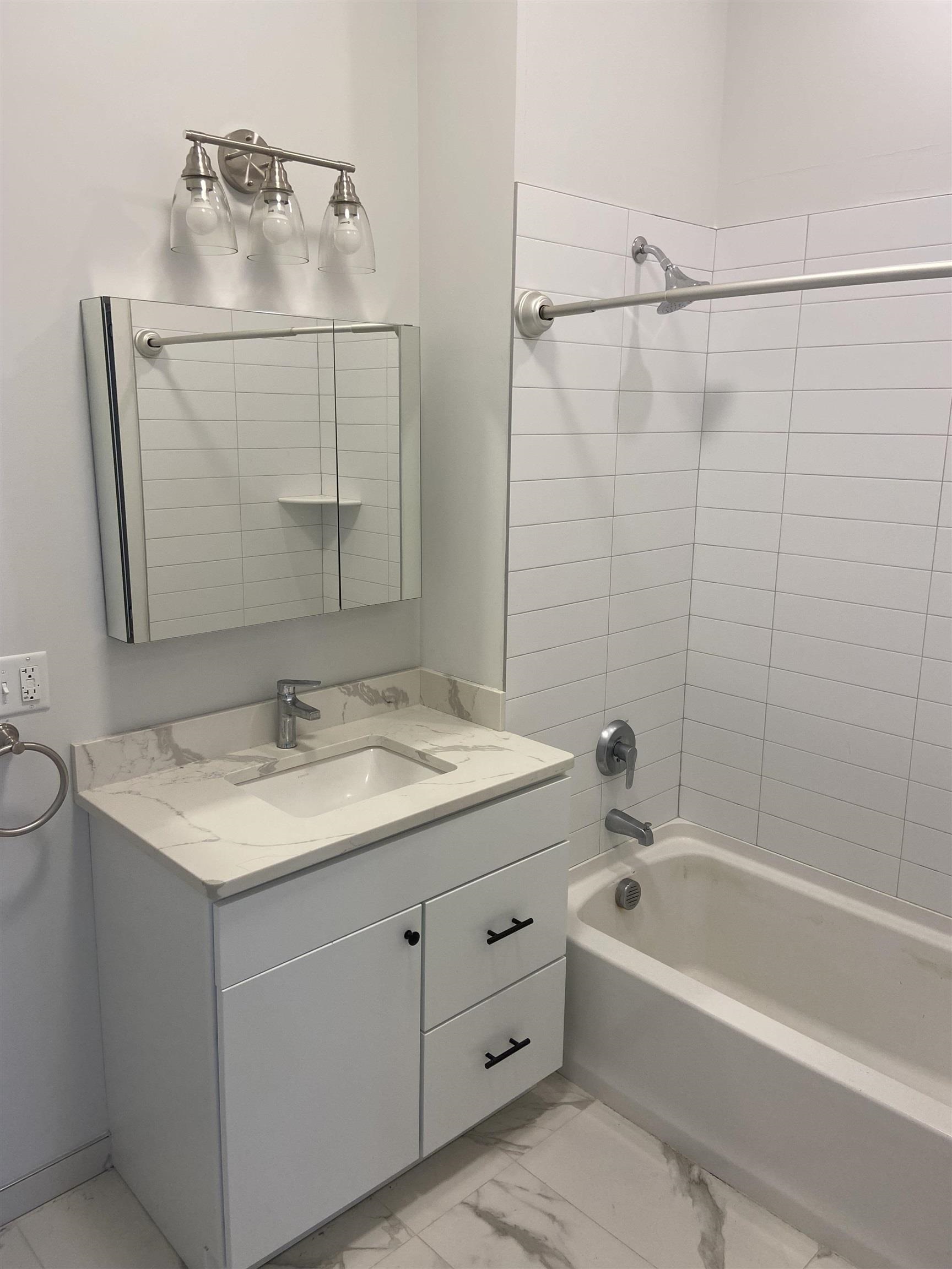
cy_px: 634
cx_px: 476
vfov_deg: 67.3
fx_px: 953
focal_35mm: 26
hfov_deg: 53.1
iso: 100
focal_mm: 4.25
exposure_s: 1/120
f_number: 1.8
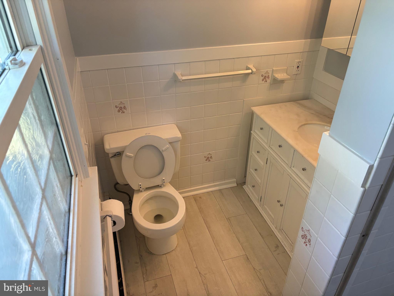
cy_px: 148
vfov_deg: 53.1
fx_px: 296
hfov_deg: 67.3
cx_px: 197
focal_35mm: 26
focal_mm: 5.96
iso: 100
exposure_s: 1/120
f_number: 1.6
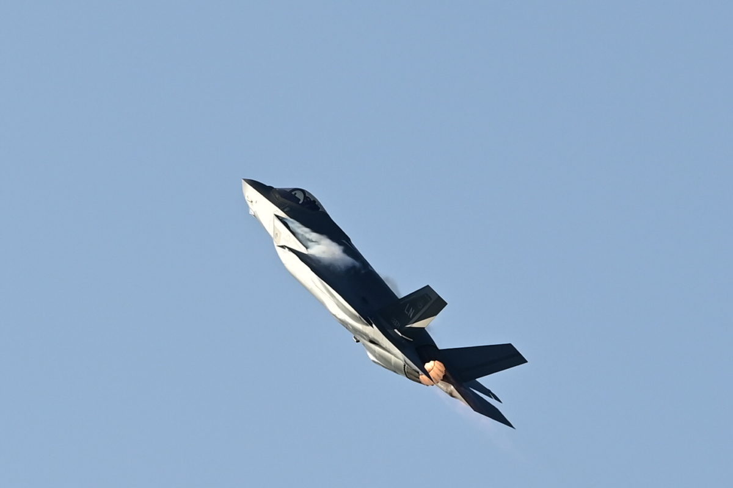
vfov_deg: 4.6
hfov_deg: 6.9
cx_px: 366
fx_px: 6108
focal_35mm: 300
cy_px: 244
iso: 320
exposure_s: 1/2000
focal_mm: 200
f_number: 5.6
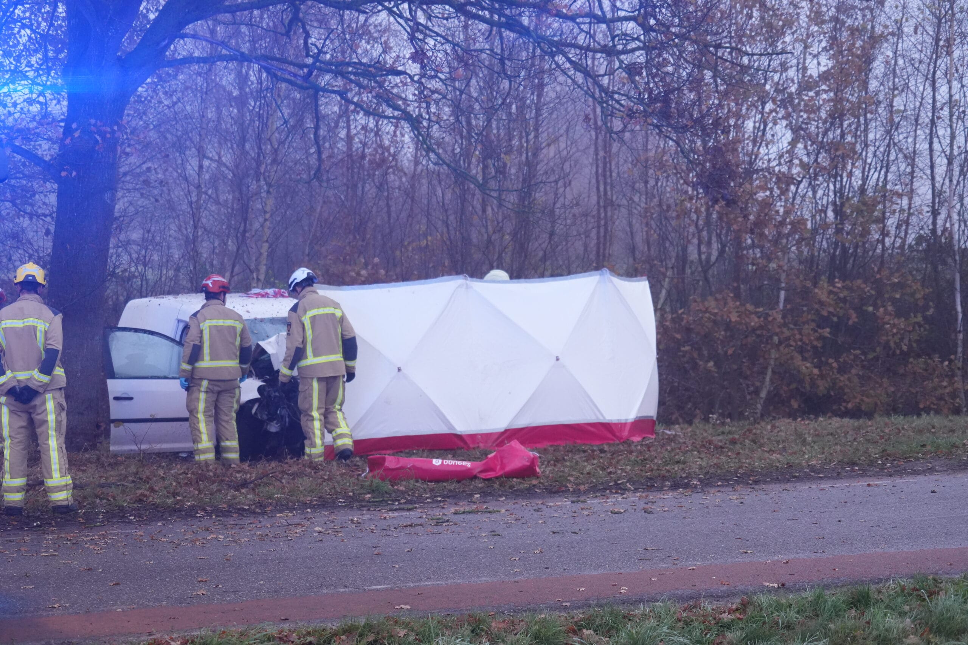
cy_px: 322
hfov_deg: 22.6
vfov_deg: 15.2
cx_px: 484
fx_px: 2420
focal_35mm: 90
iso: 5000
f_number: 5.6
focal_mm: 90
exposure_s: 1/160
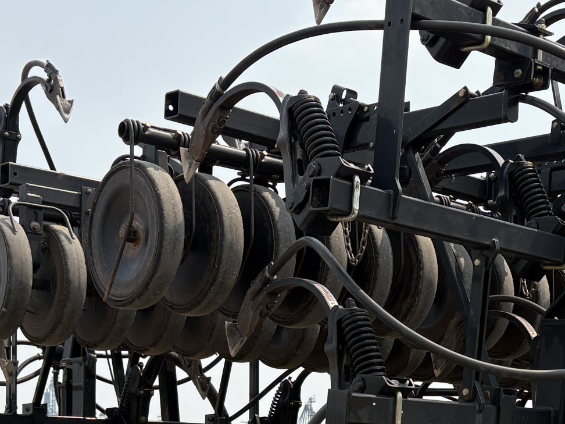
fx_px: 1257
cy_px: 472
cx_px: 562
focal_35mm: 77
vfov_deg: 18.4
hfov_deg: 24.2
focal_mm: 5.96
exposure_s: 1/2865
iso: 50
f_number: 1.6
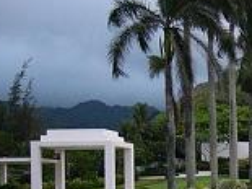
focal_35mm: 139
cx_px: 450
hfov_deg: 12.9
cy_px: 219
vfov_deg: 10.5
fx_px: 1011
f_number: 2.8
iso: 100
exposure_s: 1/80
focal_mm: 5.8
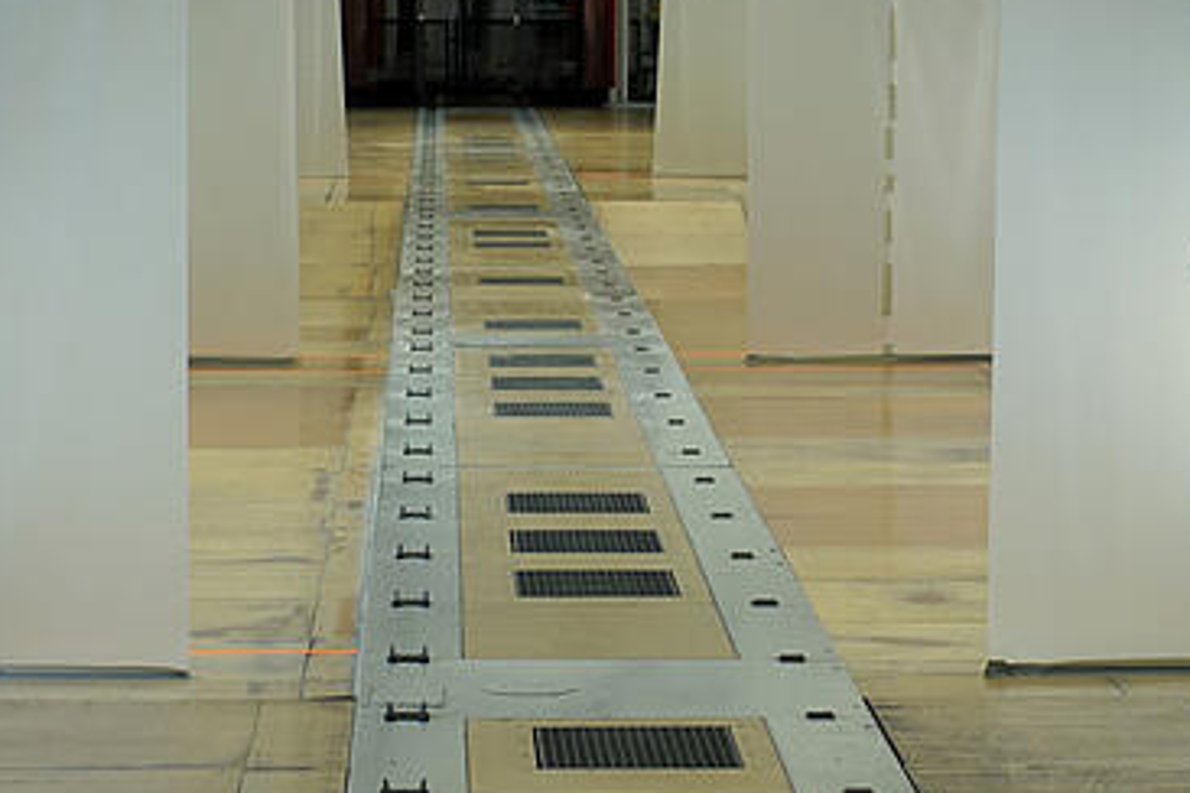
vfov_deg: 7.7
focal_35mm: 179
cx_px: 626
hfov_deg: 11.5
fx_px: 5916
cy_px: 343
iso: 125
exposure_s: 1/125
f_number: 2.8
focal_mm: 25.7
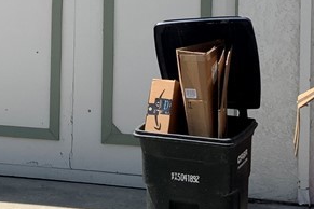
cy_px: -13
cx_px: 38
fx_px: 924
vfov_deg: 12.7
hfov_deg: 19.0
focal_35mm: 106
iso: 16
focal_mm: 3
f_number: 1.8
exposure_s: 1/1848
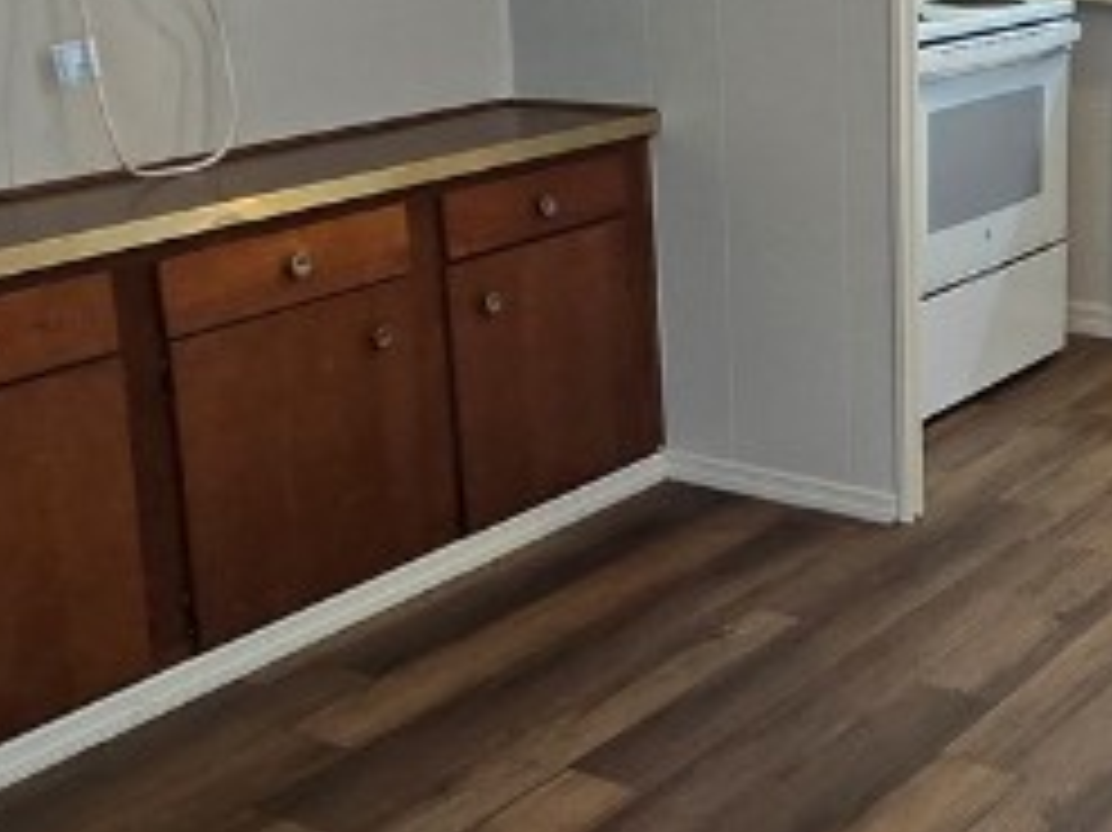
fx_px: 1734
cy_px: 184
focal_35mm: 54
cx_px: 1126
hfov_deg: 32.5
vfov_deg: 26.6
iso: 160
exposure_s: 1/60
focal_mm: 2.2
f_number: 2.2
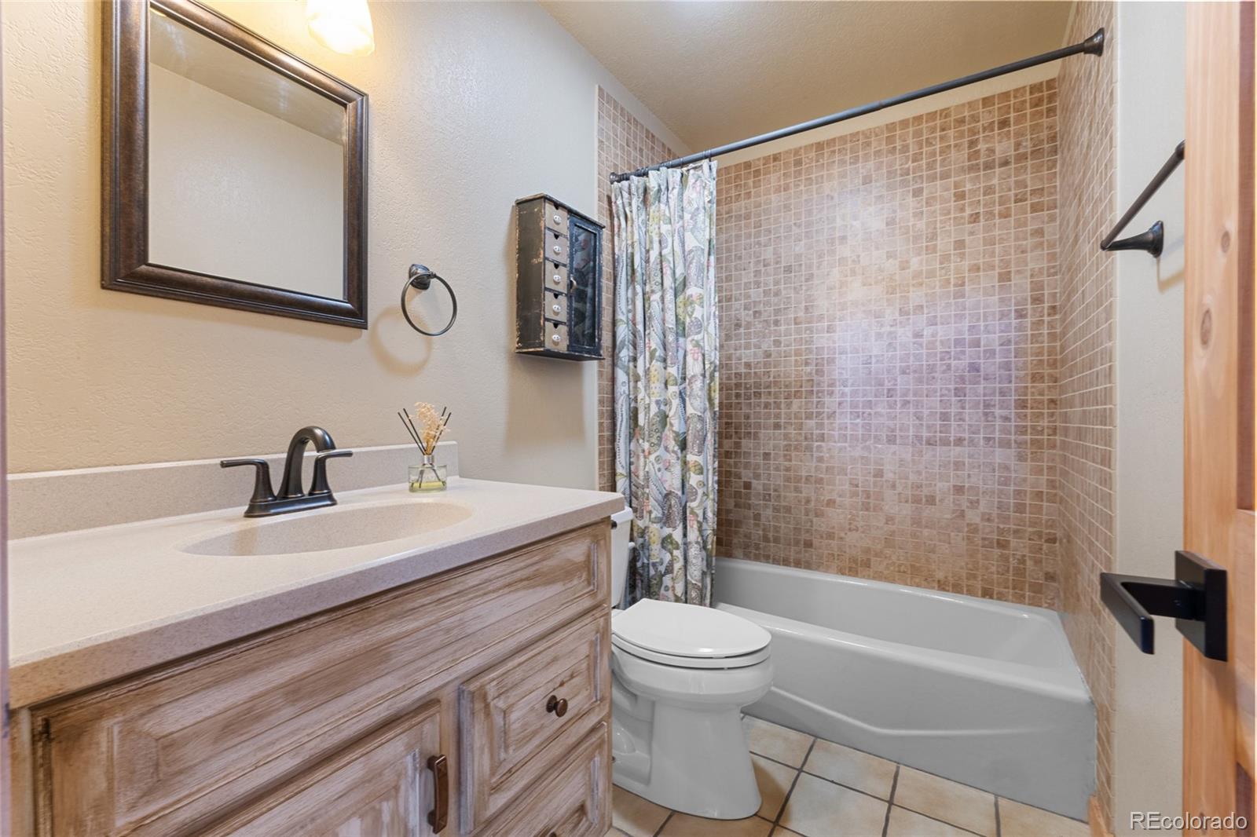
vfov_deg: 77.3
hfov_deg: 100.4
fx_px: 524
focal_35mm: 15
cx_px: 628
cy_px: 418
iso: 250
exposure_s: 4
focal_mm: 10
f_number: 9
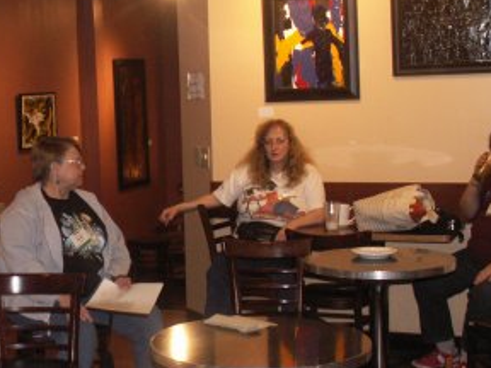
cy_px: 176
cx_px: 59
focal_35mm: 70
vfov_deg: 21.0
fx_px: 993
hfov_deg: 26.9
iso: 160
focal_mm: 5.86
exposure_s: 1/40
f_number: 2.8
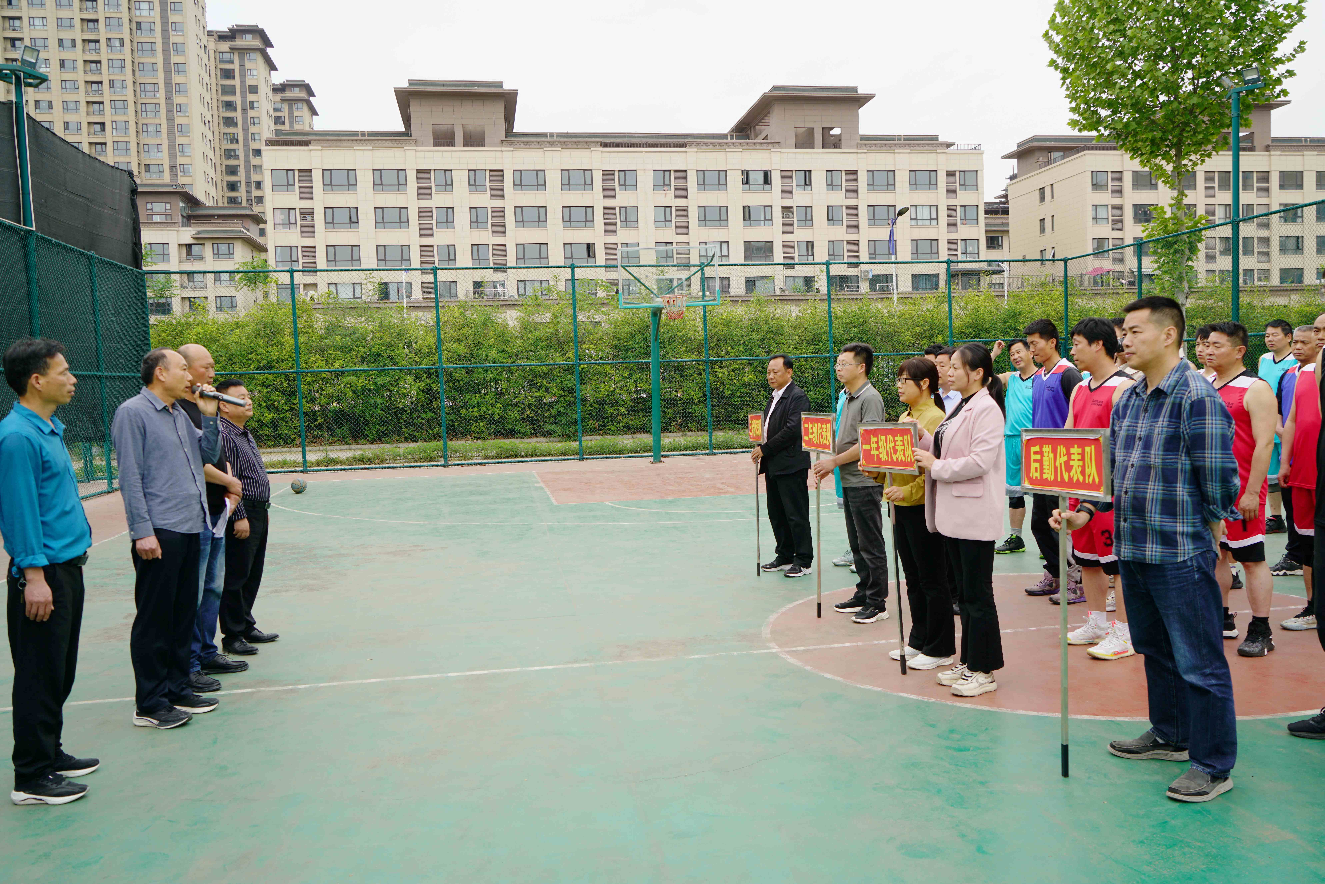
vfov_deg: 45.0
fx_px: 1067
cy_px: 442
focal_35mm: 29
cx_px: 662
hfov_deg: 63.7
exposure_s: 1/100
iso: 100
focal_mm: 29
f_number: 5
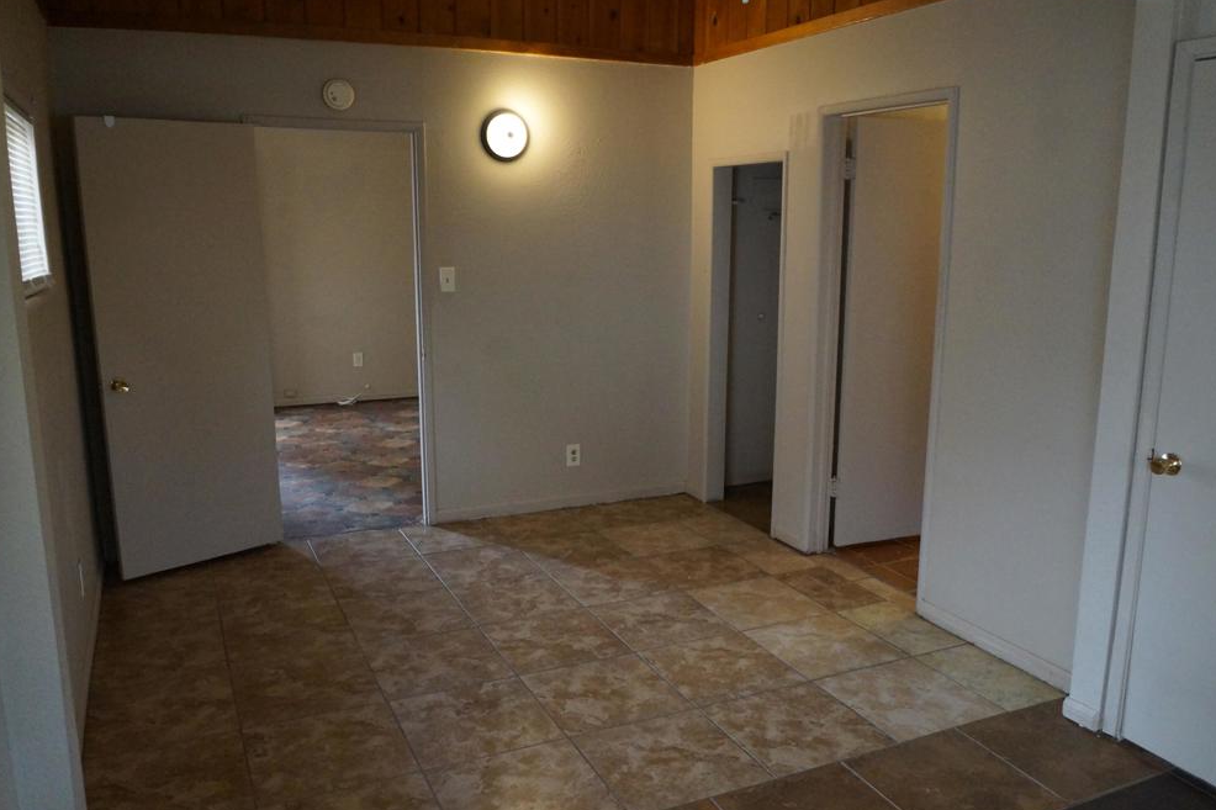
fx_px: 946
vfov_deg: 46.4
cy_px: 408
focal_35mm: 28
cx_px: 619
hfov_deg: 65.5
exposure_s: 1/160
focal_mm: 18
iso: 3200
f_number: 4
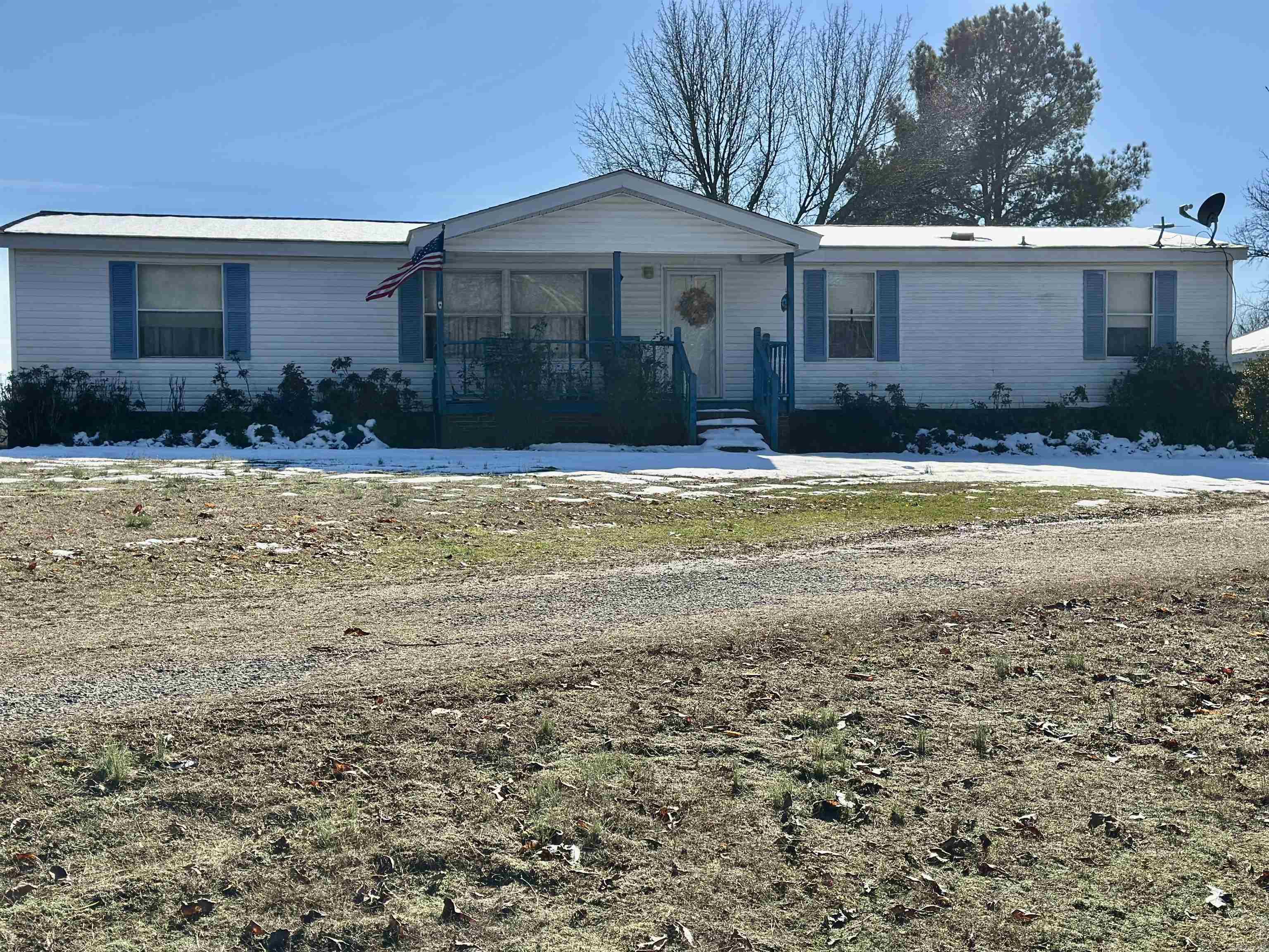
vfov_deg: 30.3
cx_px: 634
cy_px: 476
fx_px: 1760
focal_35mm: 48
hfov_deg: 39.7
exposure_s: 1/6211
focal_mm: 6.86
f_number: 1.78
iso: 100
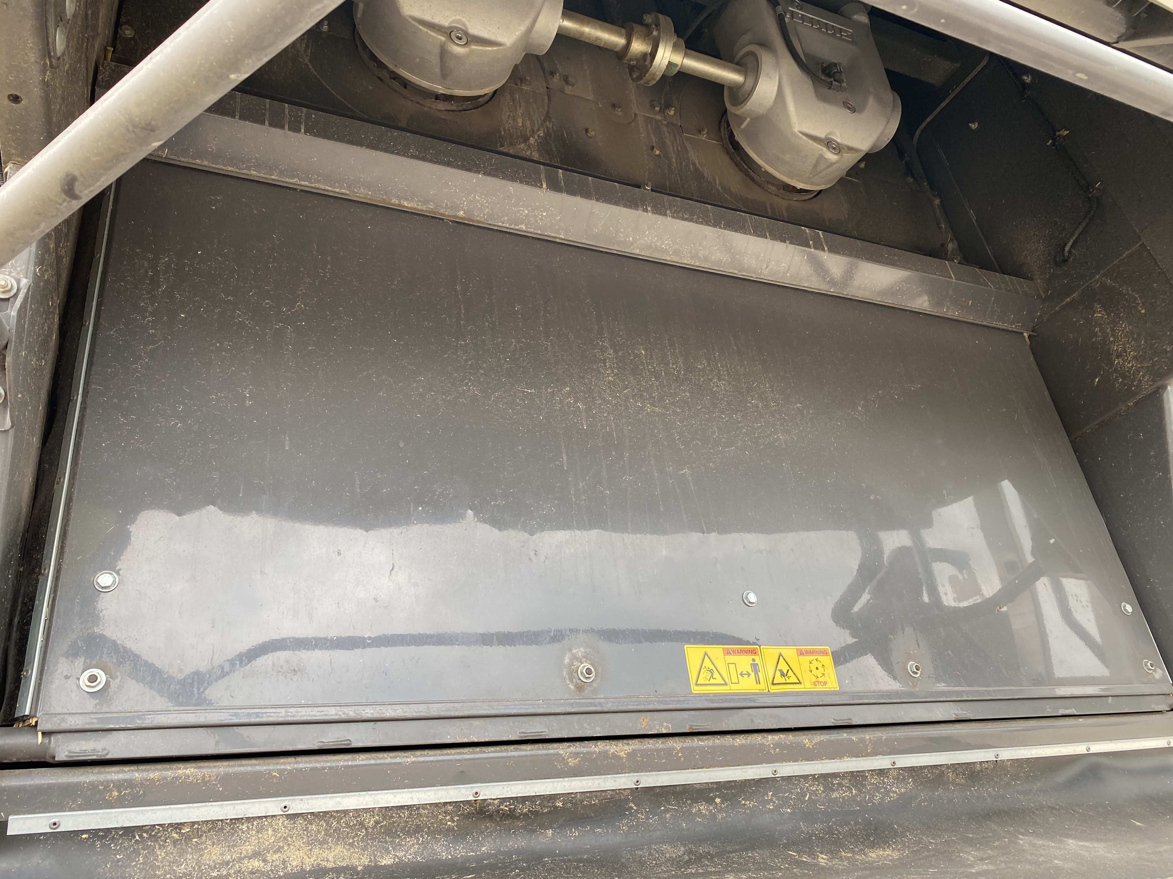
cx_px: 586
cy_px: 440
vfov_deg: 53.1
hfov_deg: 67.3
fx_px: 881
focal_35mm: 26
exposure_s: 1/122
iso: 50
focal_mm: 4.25
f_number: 1.8
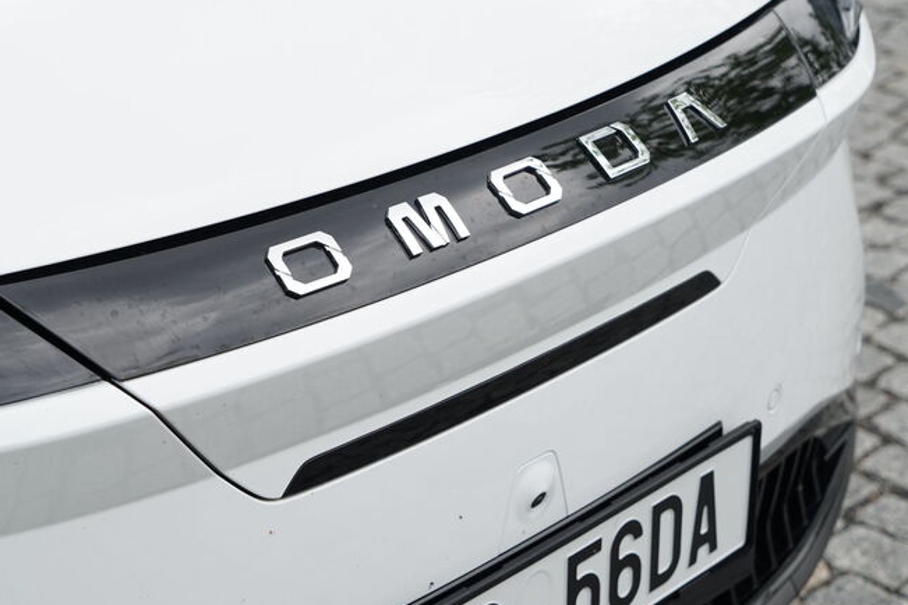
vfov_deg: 16.2
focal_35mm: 84
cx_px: 416
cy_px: 244
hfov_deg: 24.2
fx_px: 2119
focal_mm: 57
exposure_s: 1/200
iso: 100
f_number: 5.6
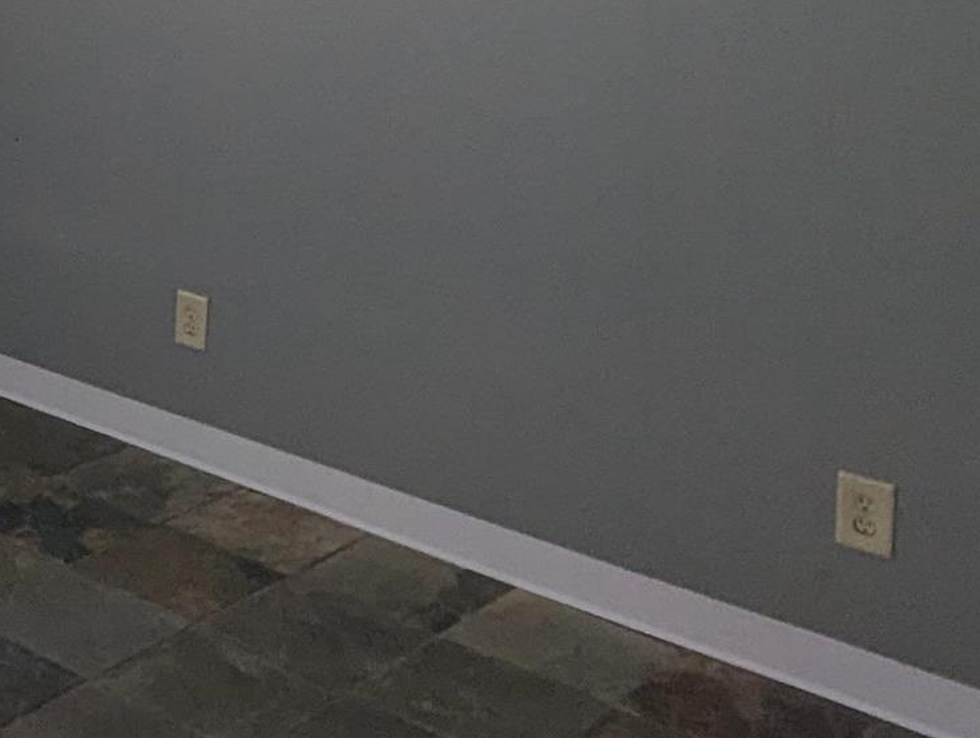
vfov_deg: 25.0
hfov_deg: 29.1
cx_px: -281
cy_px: -100
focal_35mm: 54
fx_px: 1531
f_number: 2.2
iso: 49
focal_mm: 1.95
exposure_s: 1/30
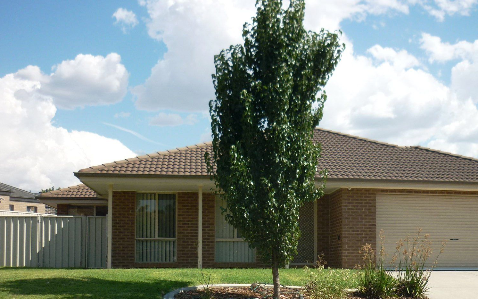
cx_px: 306
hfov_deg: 41.5
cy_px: 226
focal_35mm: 48
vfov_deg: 26.5
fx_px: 625
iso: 100
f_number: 8
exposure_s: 1/250
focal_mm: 5.5
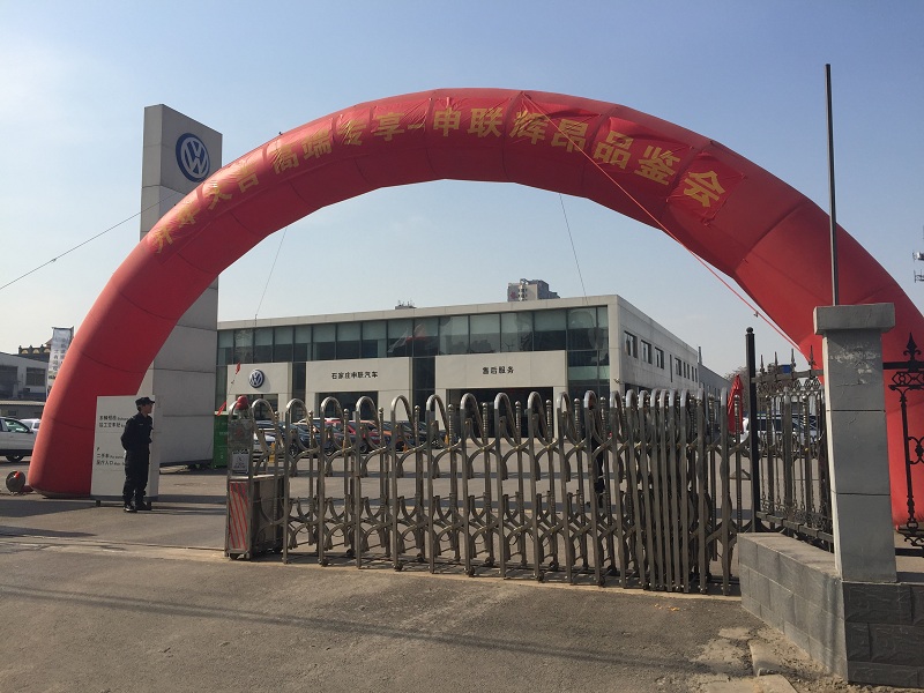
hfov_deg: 61.7
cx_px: 462
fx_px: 774
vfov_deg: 48.2
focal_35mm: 29
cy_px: 346
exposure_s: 1/2475
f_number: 2.2
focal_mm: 4.15
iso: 32
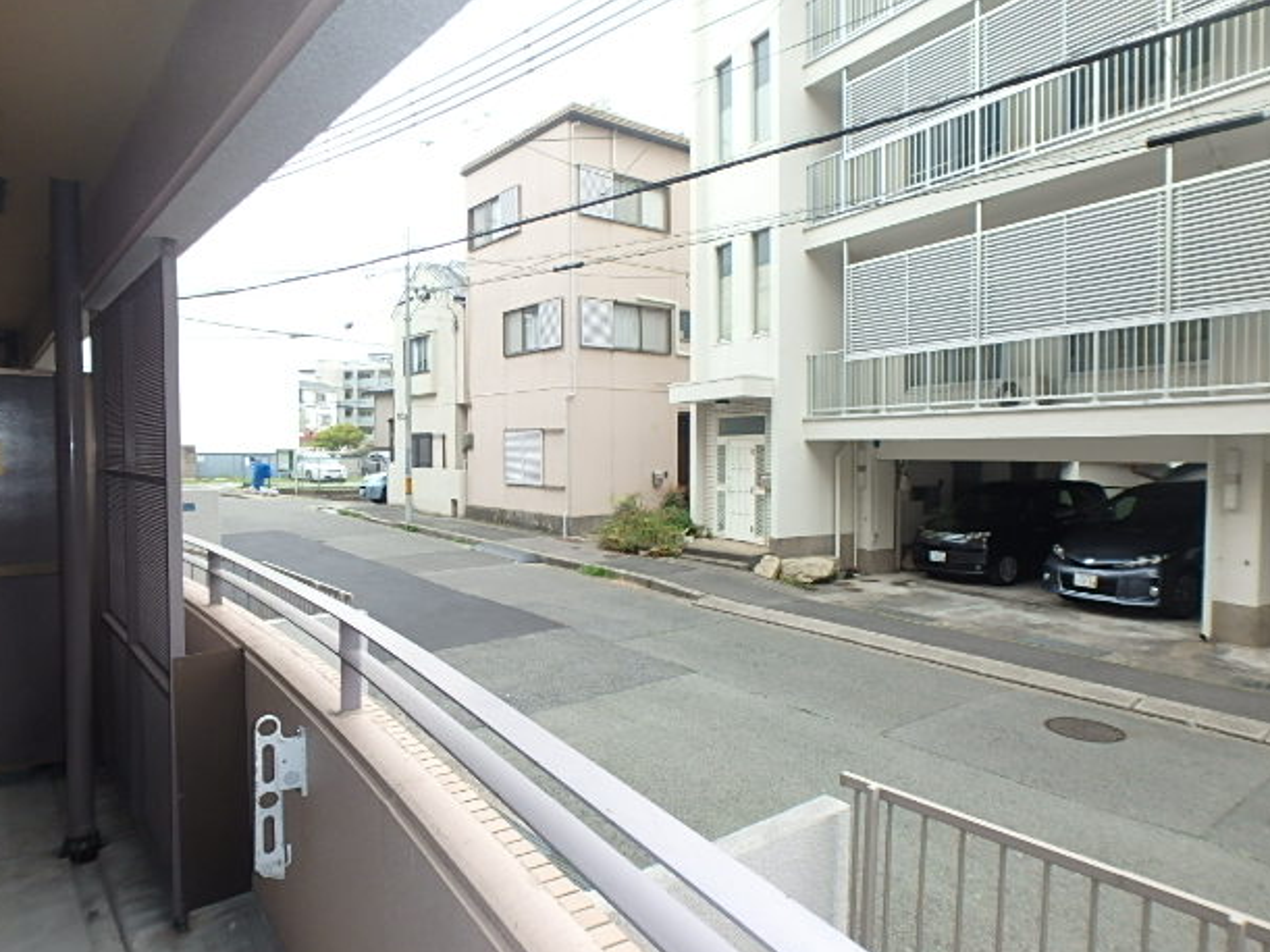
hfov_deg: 76.4
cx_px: 651
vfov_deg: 61.1
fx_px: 807
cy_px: 493
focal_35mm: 22
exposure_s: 1/250
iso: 125
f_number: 3.5
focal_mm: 3.7
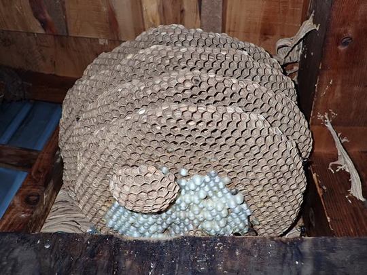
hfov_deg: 69.4
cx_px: 184
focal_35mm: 25
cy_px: 138
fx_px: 265
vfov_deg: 54.9
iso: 250
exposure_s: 1/30
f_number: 5.6
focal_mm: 4.5
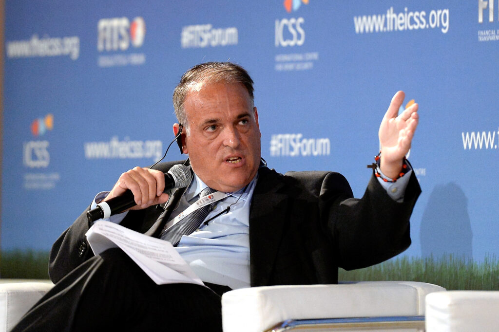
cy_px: 166
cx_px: 250
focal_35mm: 200
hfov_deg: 10.3
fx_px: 2771
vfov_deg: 6.9
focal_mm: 200
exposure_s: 1/200
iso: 4000
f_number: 3.2
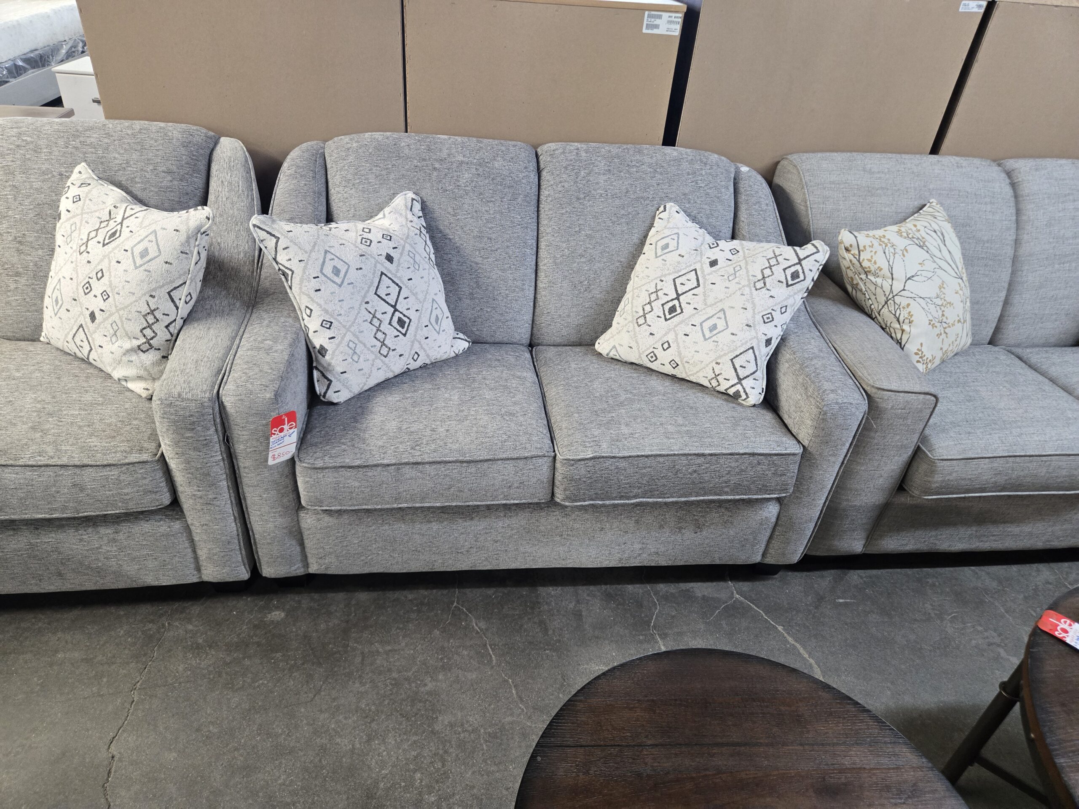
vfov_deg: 58.9
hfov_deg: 73.9
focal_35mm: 23
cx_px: 540
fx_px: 717
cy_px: 404
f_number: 1.8
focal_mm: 5.4
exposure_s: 1/120
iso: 500
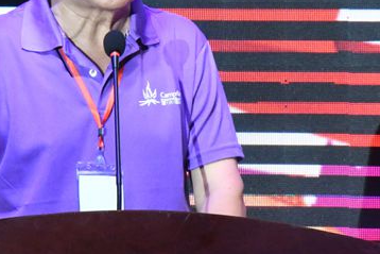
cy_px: 29
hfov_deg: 3.5
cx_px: 106
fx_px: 6198
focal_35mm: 587
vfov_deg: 2.3
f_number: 18
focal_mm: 200
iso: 20000
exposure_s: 1/320
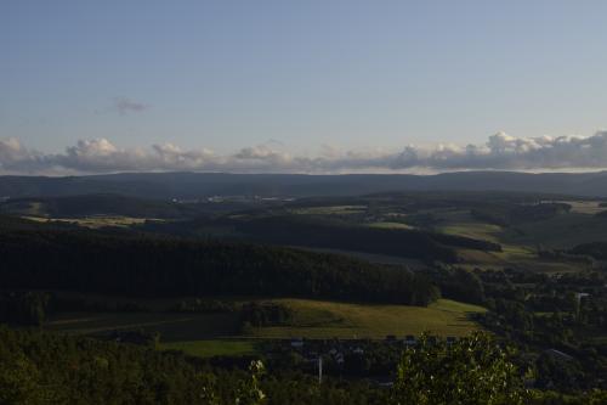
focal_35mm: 52
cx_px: 304
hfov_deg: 37.9
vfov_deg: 25.7
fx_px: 885
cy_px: 202
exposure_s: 1/800
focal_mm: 35
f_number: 8
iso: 200
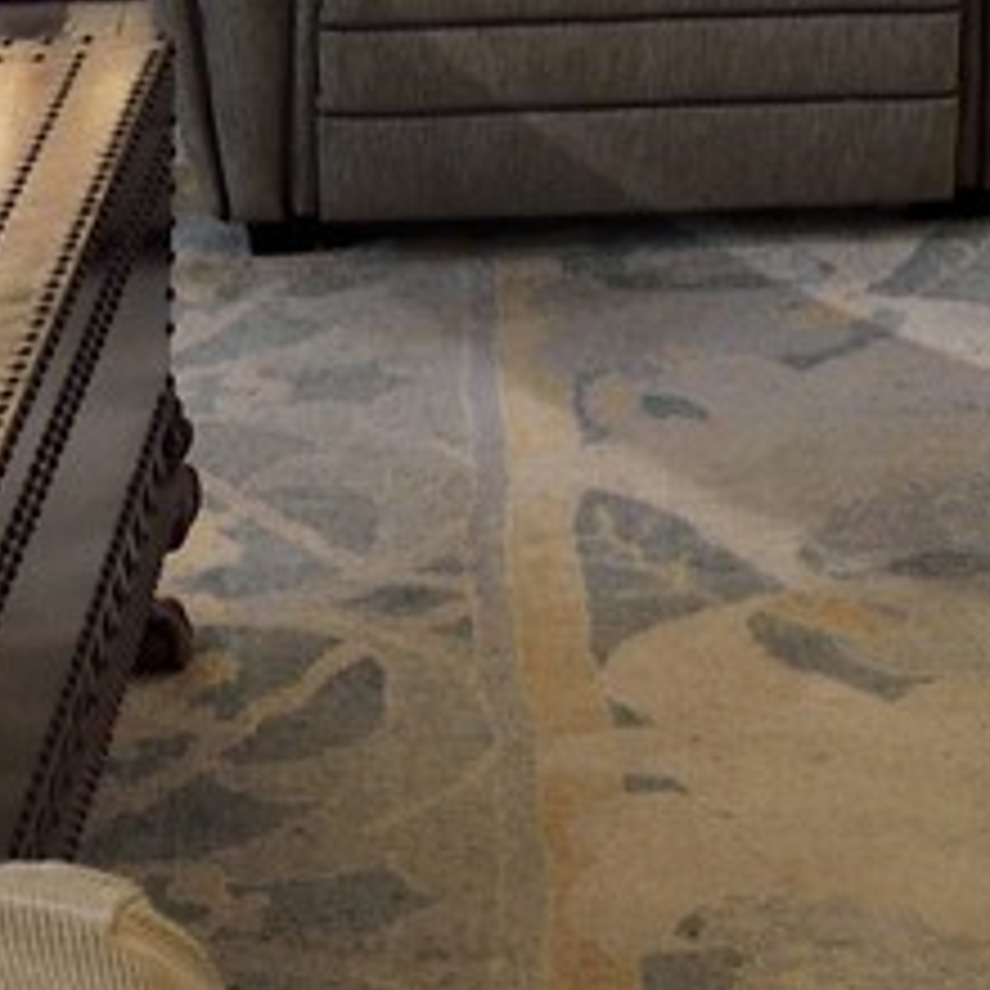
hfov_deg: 10.5
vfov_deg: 9.8
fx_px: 5209
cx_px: 1521
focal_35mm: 161
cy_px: -1202
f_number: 7.1
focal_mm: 26
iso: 800
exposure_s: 1/30
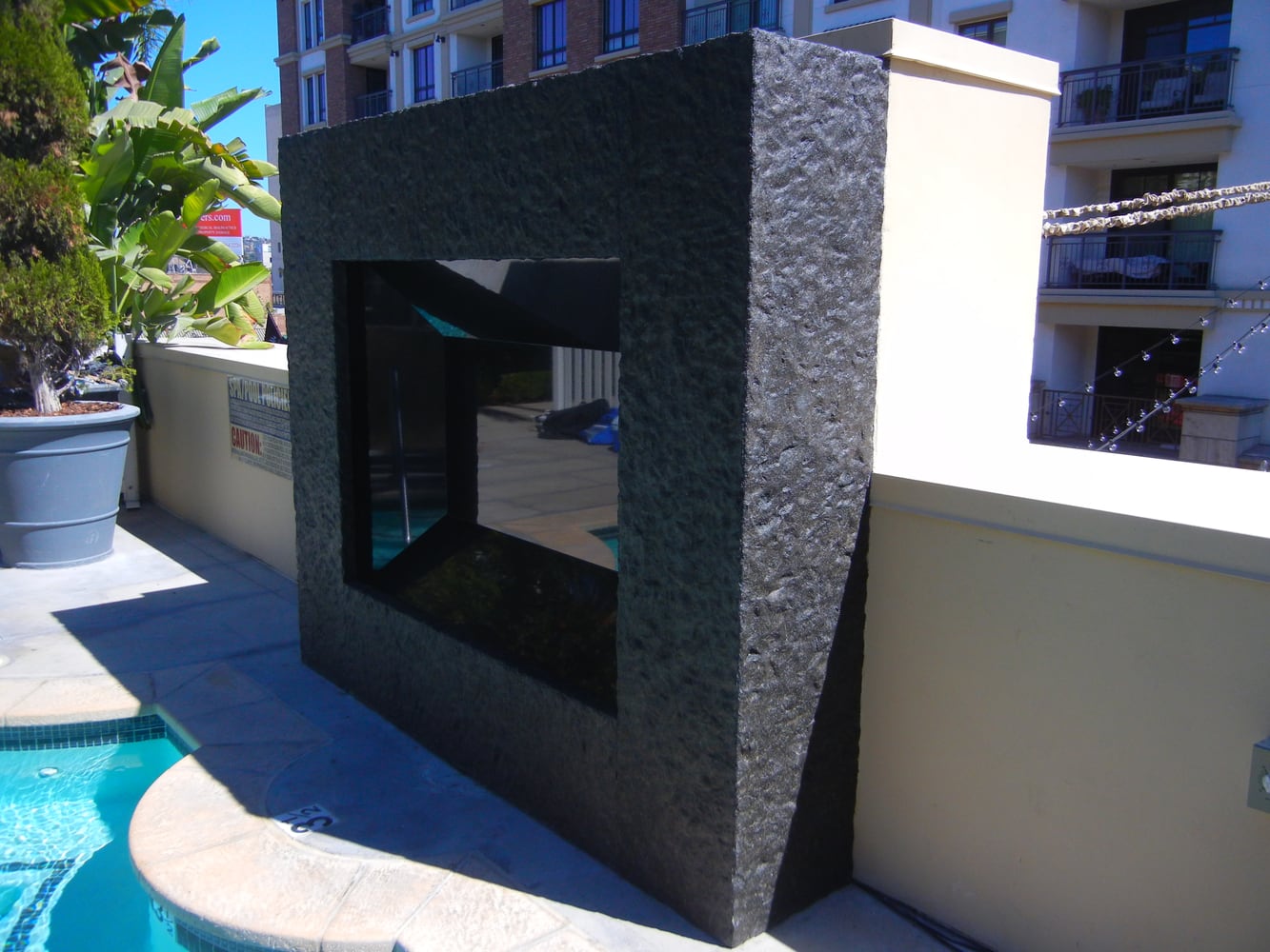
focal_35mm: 30
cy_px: 476
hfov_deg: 60.0
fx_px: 1101
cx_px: 635
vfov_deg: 46.8
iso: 160
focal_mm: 5.4
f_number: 7
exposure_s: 1/310
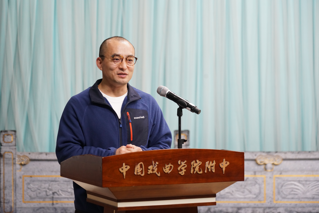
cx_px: 160
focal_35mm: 128
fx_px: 1134
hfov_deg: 16.0
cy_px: 106
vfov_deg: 10.7
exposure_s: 1/125
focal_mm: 128
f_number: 6.3
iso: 3200
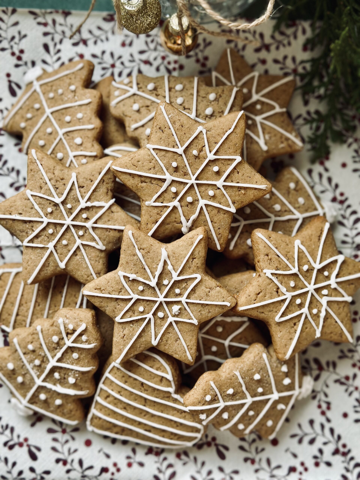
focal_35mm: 48
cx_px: 180
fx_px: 666
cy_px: 240
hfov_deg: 30.3
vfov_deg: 39.7
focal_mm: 6.86
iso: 125
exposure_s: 1/92
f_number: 1.78
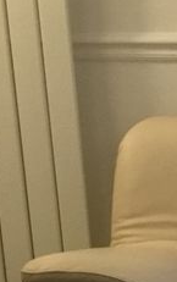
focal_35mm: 142
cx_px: 543
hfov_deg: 7.9
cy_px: 336
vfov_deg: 14.3
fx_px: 1093
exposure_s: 1/33
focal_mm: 3.3
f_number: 2.4
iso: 250
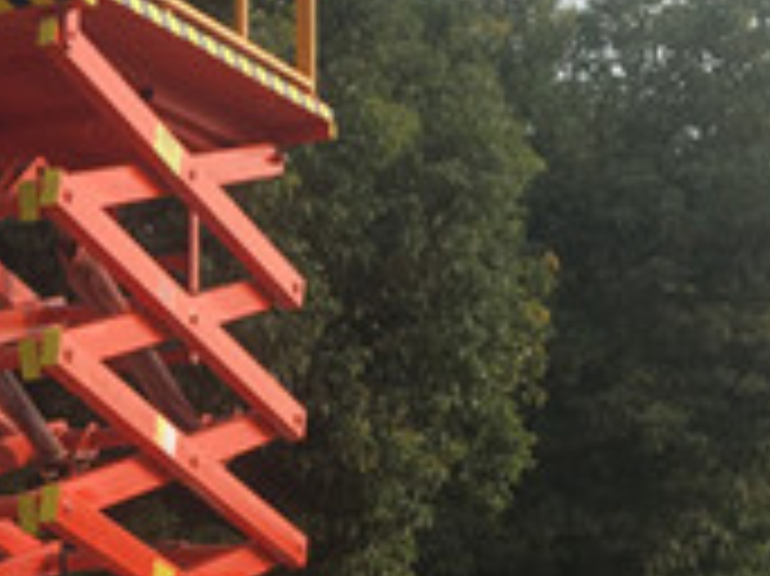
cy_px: 549
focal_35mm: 102
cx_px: -153
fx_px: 2267
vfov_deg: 14.3
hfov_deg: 18.3
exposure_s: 1/801
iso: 25
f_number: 2.2
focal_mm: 4.15
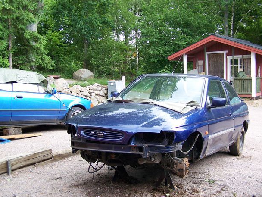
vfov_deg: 36.0
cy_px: 103
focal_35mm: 40
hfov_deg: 46.8
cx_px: 137
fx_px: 303
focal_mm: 6.3
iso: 160
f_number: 2.8
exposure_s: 1/30
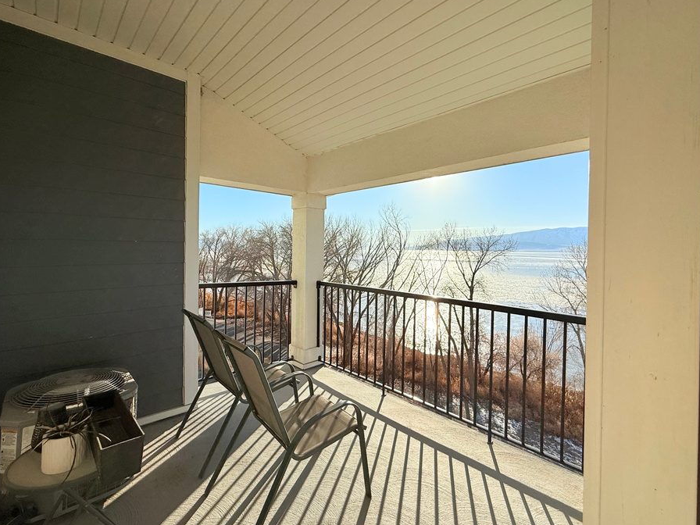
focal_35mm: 16
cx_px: 333
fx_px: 324
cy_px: 252
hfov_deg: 94.4
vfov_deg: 78.1
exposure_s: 1/6803
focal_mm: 2.22
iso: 80
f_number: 2.2
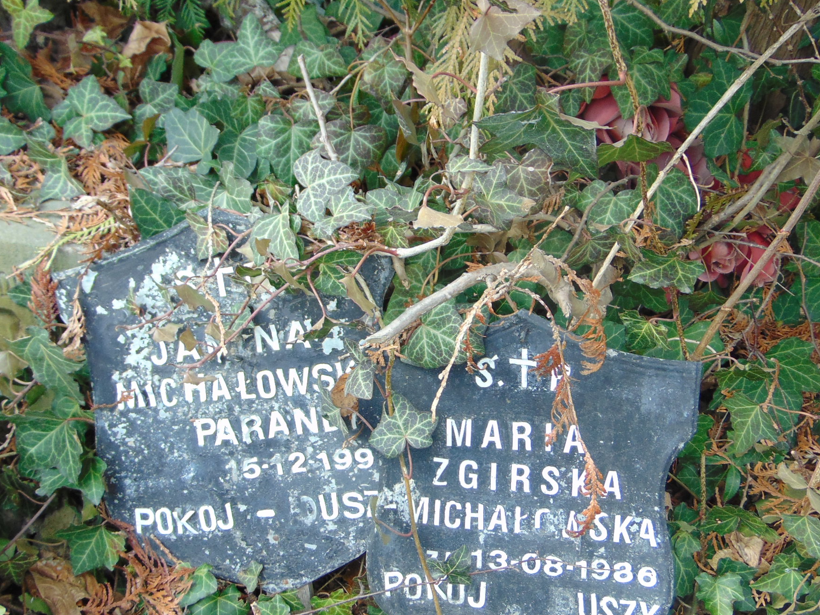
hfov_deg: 50.1
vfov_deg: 38.4
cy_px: 393
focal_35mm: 37
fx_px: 877
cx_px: 417
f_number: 3
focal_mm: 4.5
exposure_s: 1/60
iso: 80
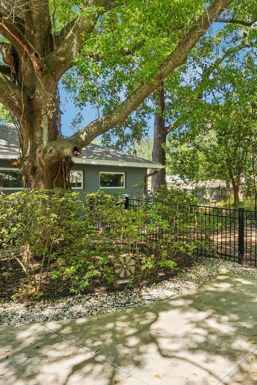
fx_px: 300
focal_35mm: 28
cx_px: 188
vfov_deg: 65.4
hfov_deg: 45.1
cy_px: 186
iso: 400
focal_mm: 18
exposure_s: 1/25
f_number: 20
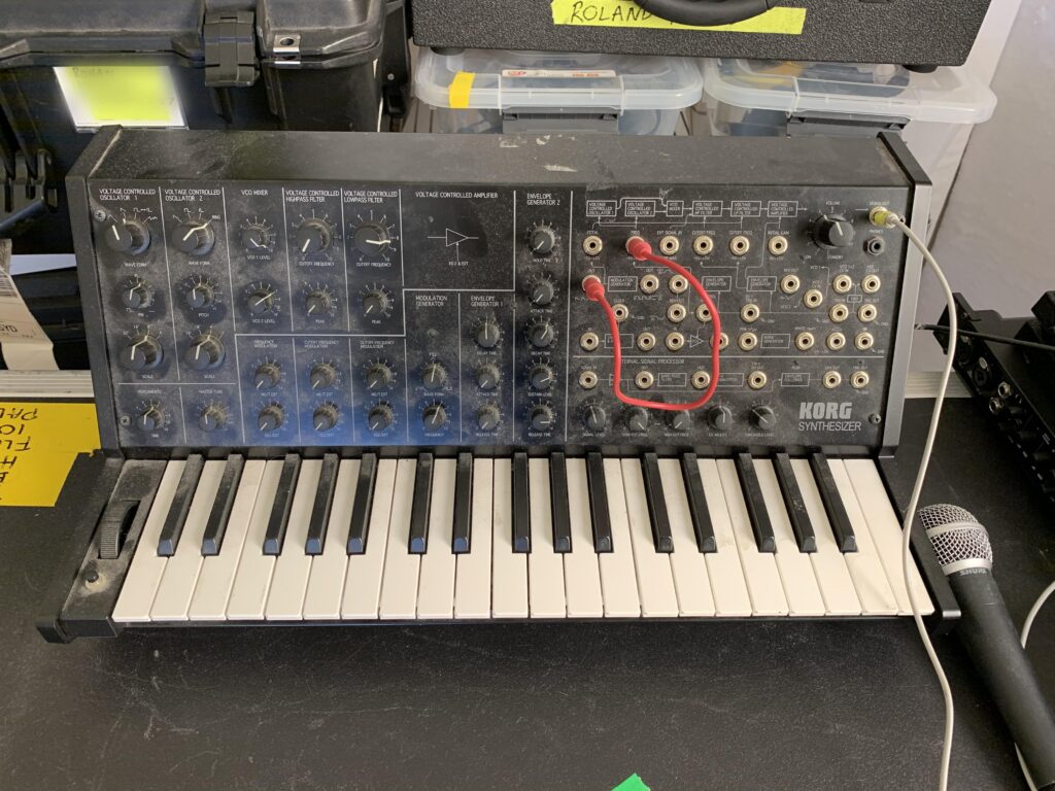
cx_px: 528
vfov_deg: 53.1
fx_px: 792
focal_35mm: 26
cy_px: 396
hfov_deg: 67.3
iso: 100
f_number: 1.8
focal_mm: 4.25
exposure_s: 1/60
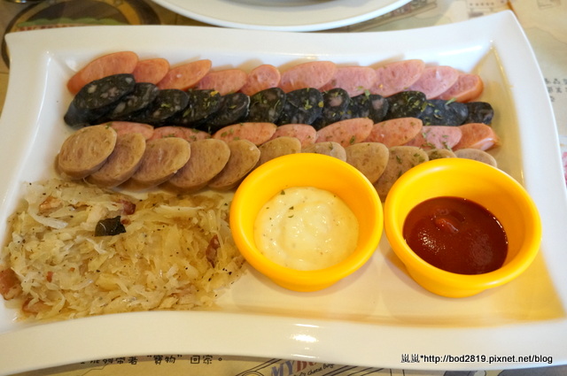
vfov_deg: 31.8
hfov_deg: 46.5
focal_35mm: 42
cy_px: 188
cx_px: 284
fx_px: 661
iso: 2000
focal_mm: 28
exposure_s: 1/60
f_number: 4.5
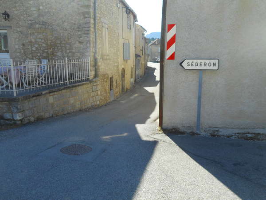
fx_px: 223
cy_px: 100
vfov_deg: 48.2
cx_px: 133
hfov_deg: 61.7
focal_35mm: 29
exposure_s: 1/320
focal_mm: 5.2
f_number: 4
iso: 80
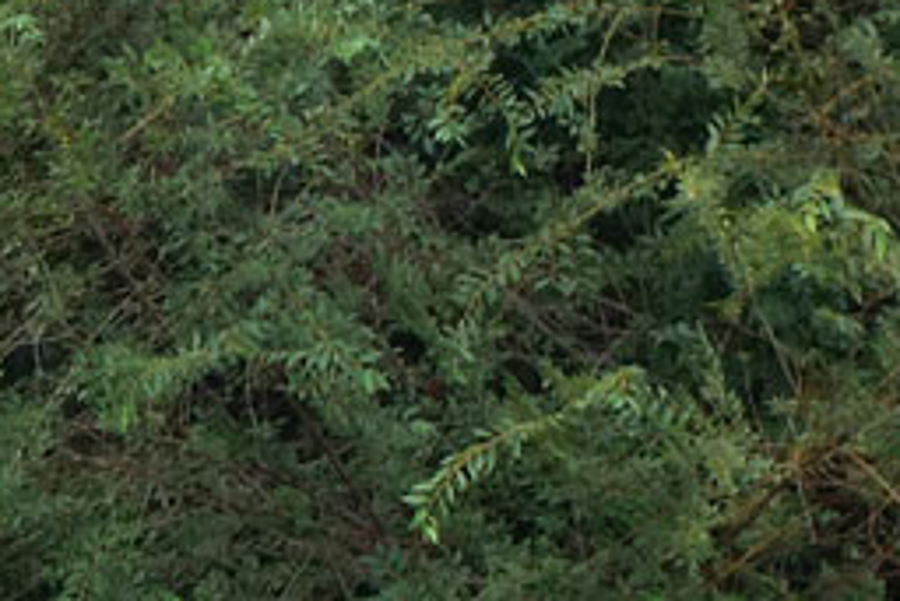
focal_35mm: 412
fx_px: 10305
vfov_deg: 3.3
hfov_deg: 4.9
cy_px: 967
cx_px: -942
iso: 400
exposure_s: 1/125
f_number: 4.5
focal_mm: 32.85
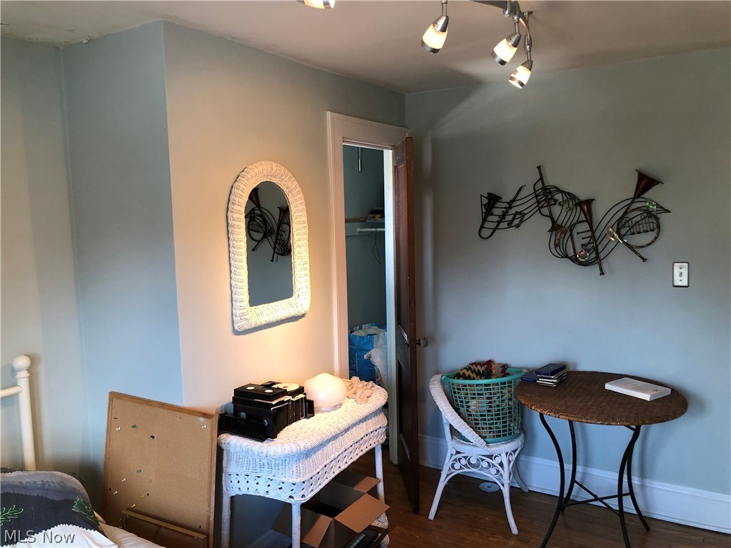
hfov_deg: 63.4
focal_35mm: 28
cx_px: 366
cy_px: 274
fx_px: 591
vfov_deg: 49.7
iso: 40
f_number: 1.8
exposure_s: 1/30
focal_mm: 3.99
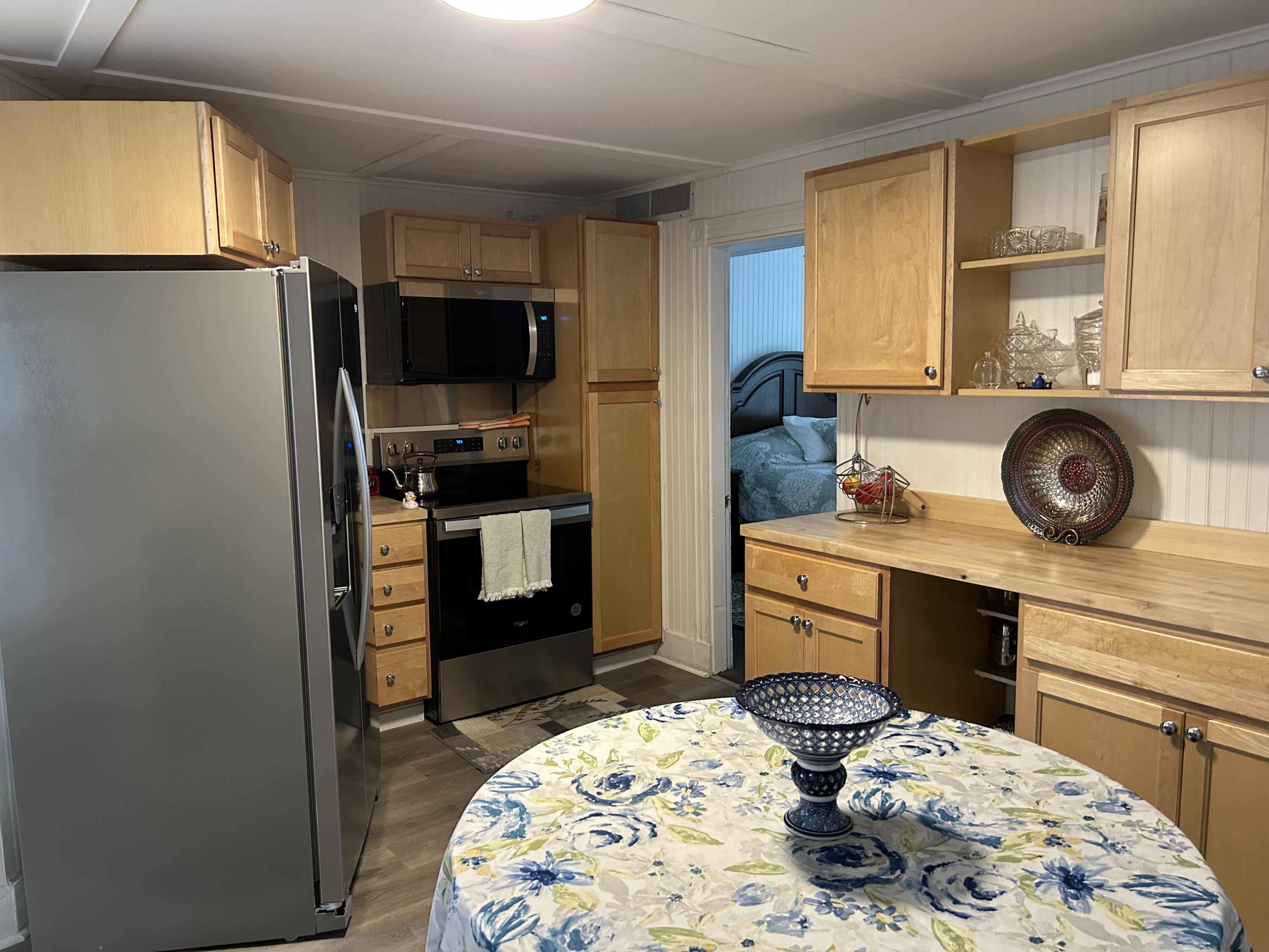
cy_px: 476
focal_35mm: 26
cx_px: 634
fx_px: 953
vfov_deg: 53.1
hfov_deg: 67.3
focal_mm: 5.7
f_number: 1.5
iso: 250
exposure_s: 1/60
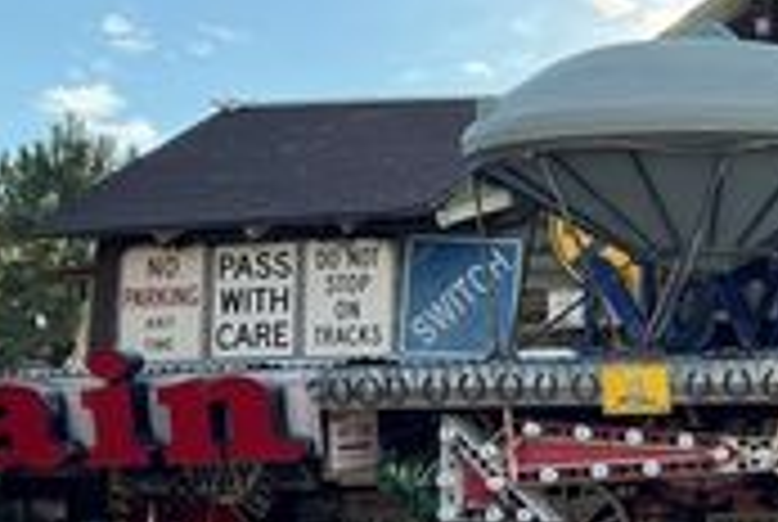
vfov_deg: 18.7
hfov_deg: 25.9
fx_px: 1559
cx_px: 854
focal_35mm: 72
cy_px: 461
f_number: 1.78
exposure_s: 1/1818
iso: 80
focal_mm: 6.76
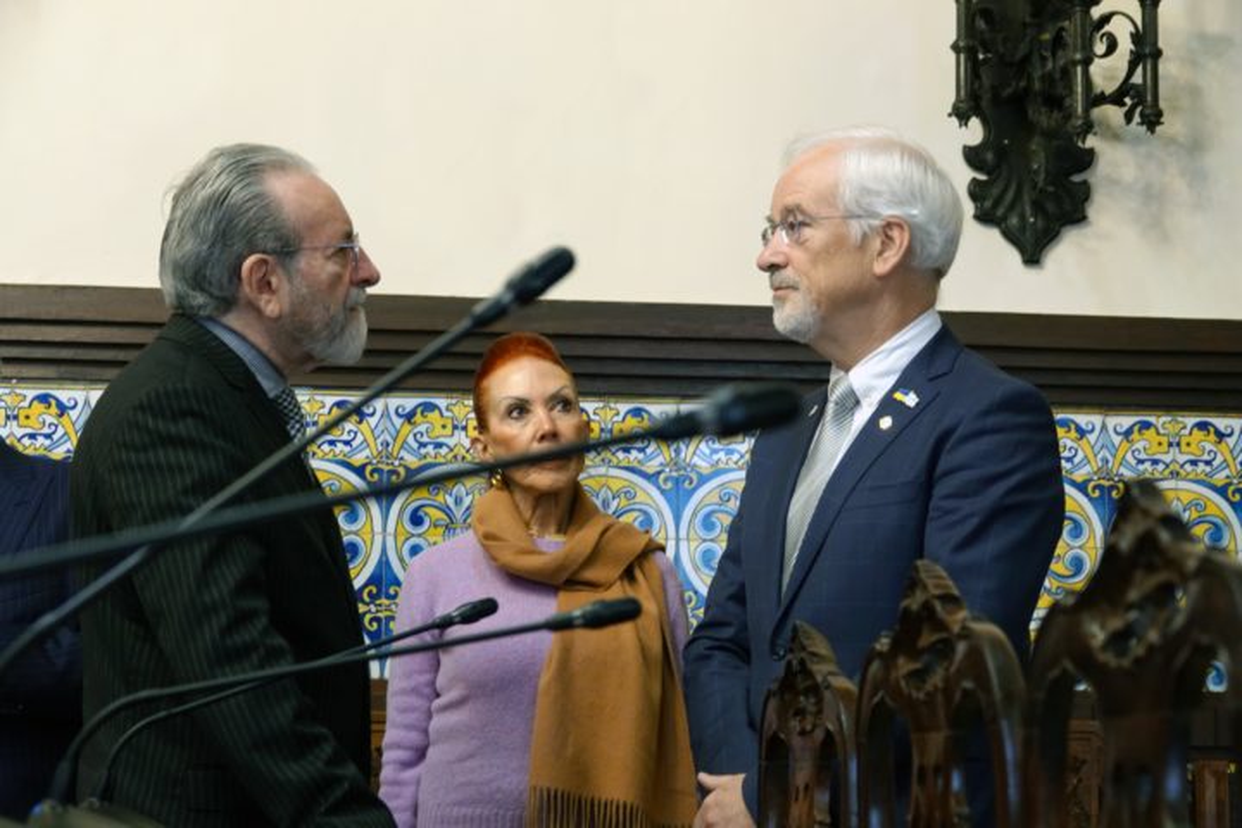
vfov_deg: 15.0
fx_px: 3139
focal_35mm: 91
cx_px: 621
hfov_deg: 22.4
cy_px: 414
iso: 800
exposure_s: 1/40
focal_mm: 33.51
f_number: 3.5
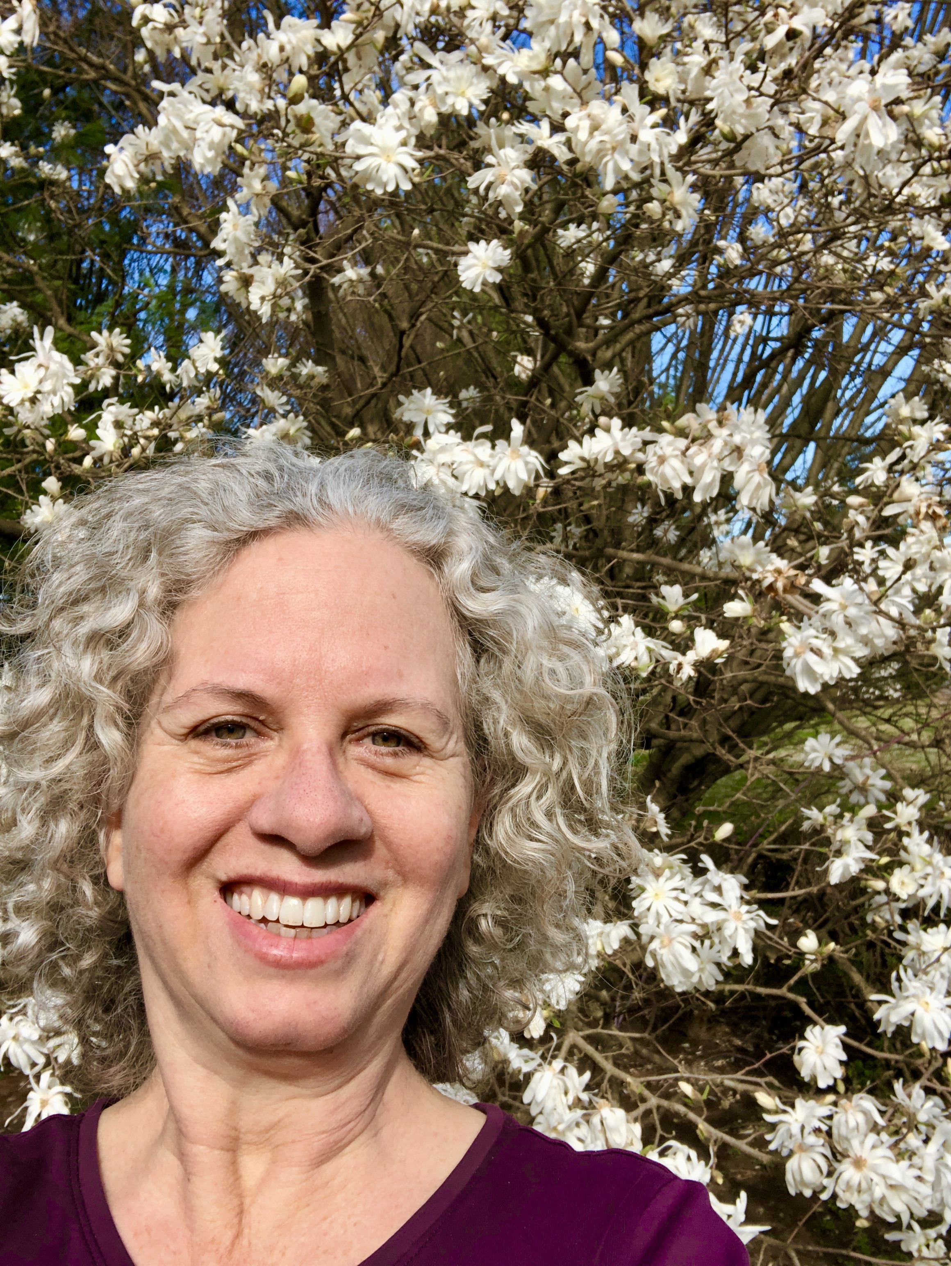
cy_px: 633
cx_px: 476
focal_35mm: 32
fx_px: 1171
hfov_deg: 44.2
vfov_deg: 56.8
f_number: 2.2
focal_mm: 2.87
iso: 20
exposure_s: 1/526
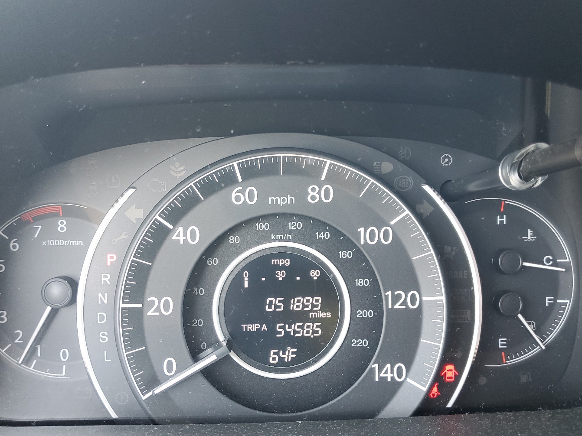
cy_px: 251
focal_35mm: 31
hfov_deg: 58.3
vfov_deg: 45.3
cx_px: 275
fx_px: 521
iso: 79
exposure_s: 1/50
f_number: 1.5
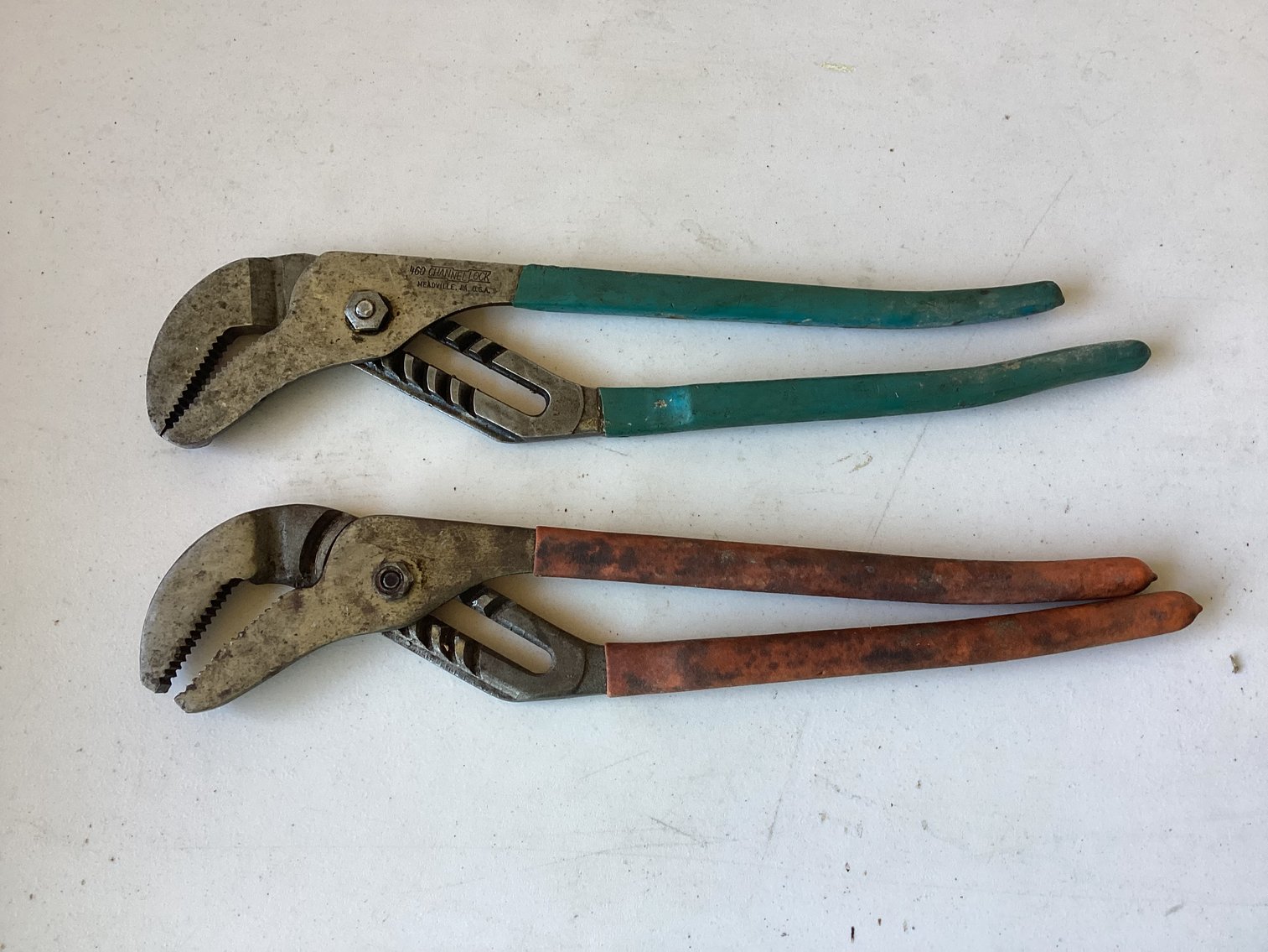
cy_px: 476
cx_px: 634
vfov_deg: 45.4
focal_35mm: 31
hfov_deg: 58.3
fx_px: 1136
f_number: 2.4
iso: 80
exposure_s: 1/60
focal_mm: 3.3
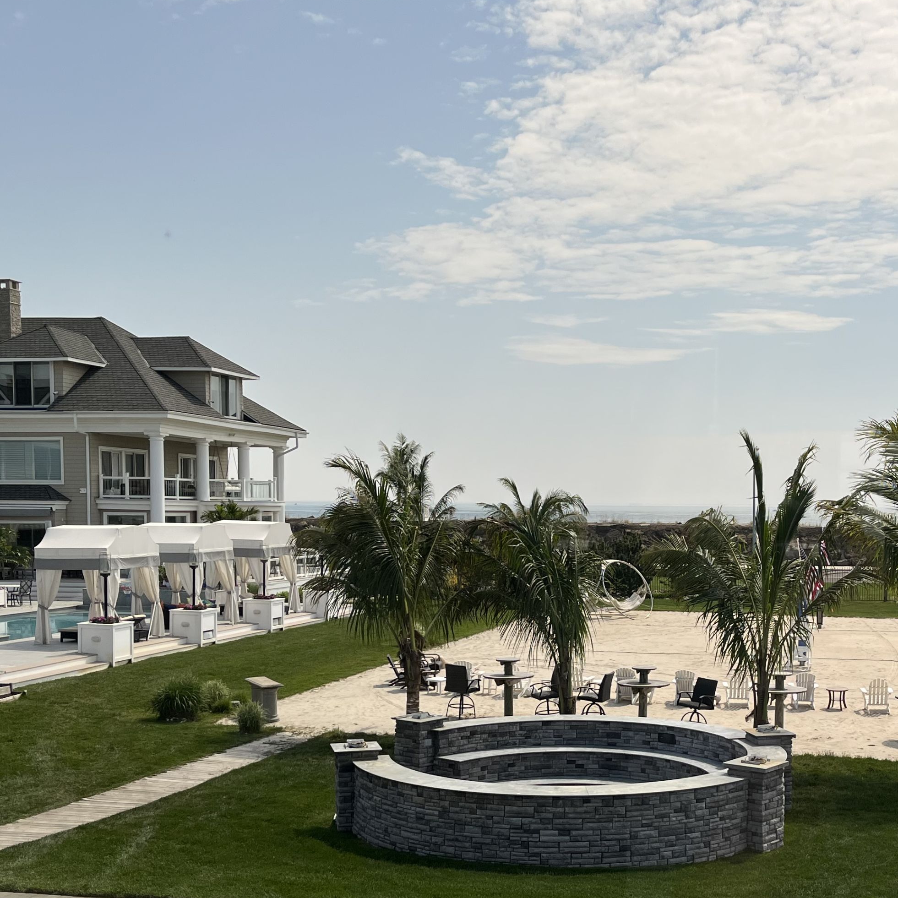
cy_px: 588
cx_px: 623
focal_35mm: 45
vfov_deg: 37.2
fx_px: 1321
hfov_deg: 37.0
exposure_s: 1/4854
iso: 50
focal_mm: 5.1
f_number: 1.6
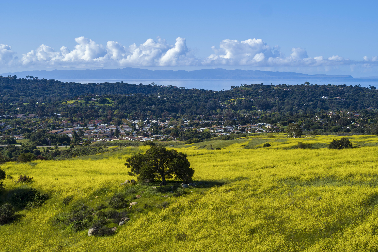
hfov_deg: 27.0
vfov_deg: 18.2
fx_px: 787
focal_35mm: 75
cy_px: 126
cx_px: 189
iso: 100
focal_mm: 50
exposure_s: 1/50
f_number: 8
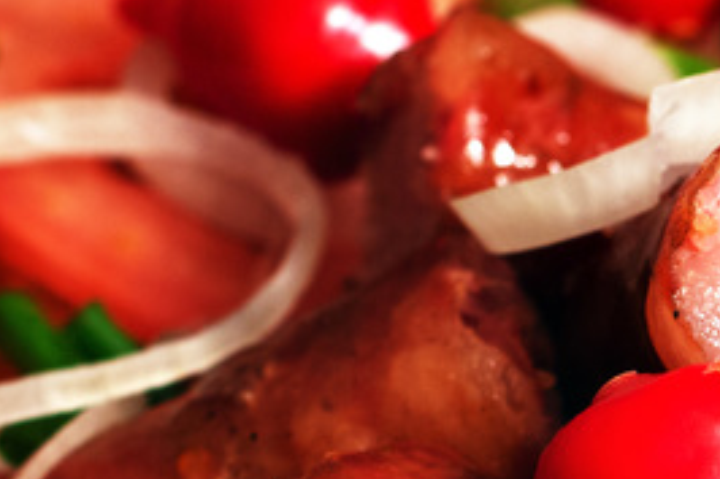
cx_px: 1091
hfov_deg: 6.0
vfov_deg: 4.1
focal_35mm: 338
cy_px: 452
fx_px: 6756
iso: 200
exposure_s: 1/5
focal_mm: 50
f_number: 5.6
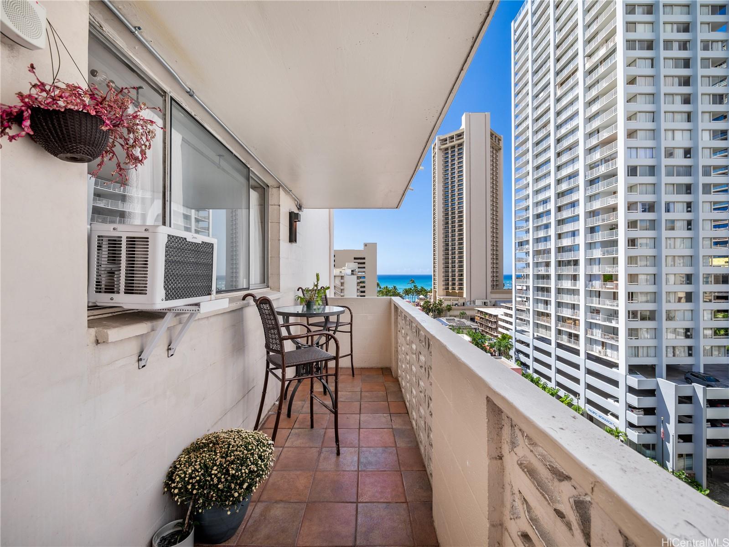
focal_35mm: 14
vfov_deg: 85.7
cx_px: 364
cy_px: 274
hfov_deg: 102.1
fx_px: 295
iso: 100
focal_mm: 7
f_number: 4
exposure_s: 1/4000
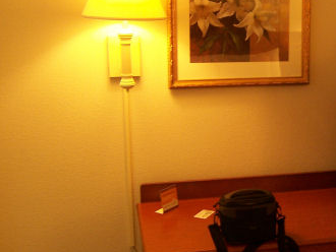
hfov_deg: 31.1
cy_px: 101
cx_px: 281
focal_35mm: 60
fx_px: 583
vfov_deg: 24.4
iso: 140
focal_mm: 5.5
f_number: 3.4
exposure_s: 1/8
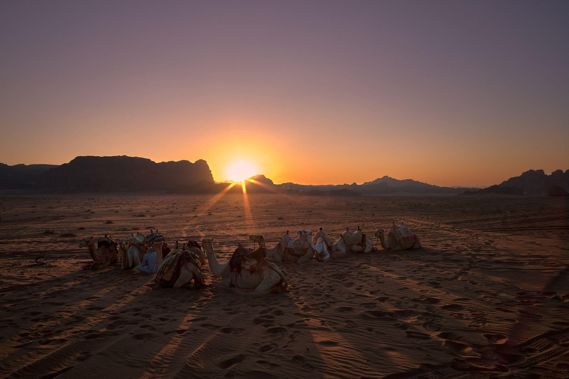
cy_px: 188
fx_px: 300
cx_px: 269
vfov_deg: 64.6
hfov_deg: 86.8
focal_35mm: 19
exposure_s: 1/160
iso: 500
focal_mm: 12
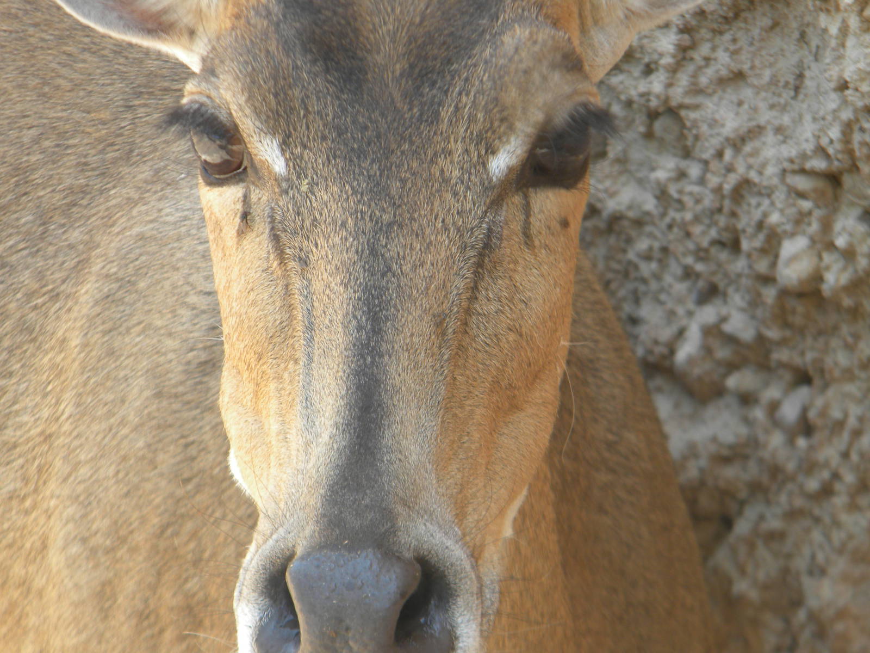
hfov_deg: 10.2
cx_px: 435
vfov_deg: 7.7
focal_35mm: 193
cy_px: 326
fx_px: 4851
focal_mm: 34.9
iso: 82
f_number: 5.2
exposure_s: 1/59.7
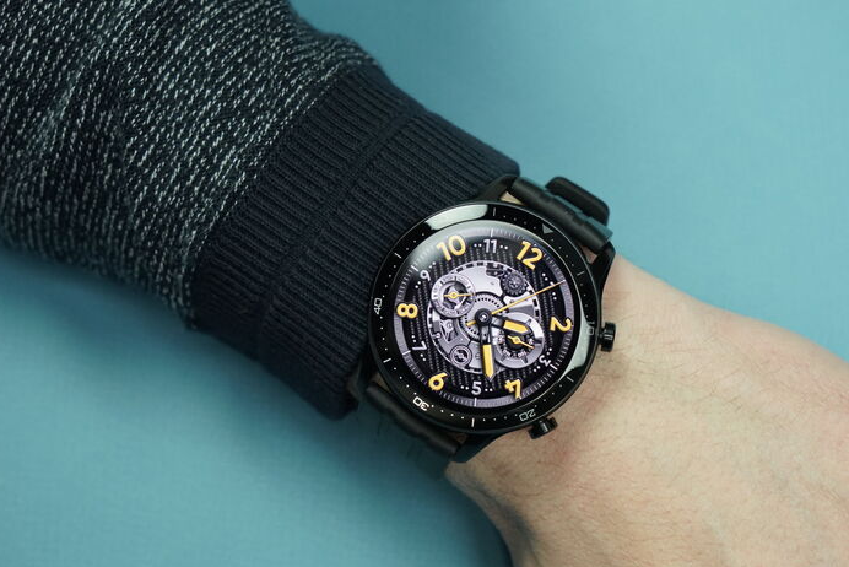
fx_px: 1439
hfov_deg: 32.9
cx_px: 434
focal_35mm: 61
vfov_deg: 22.3
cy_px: 329
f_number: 8
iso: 3200
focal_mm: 51
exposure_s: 1/200
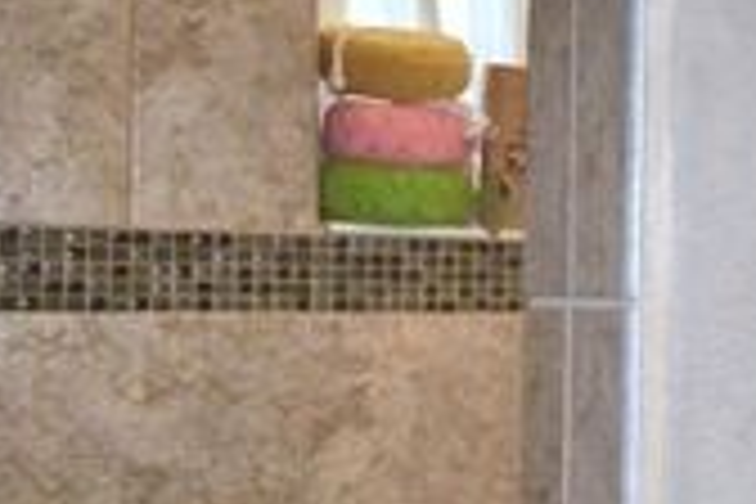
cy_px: 308
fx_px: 1323
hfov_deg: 20.6
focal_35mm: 63
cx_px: 1402
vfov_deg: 21.5
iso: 250
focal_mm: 10
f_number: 4.5
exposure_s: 1/30
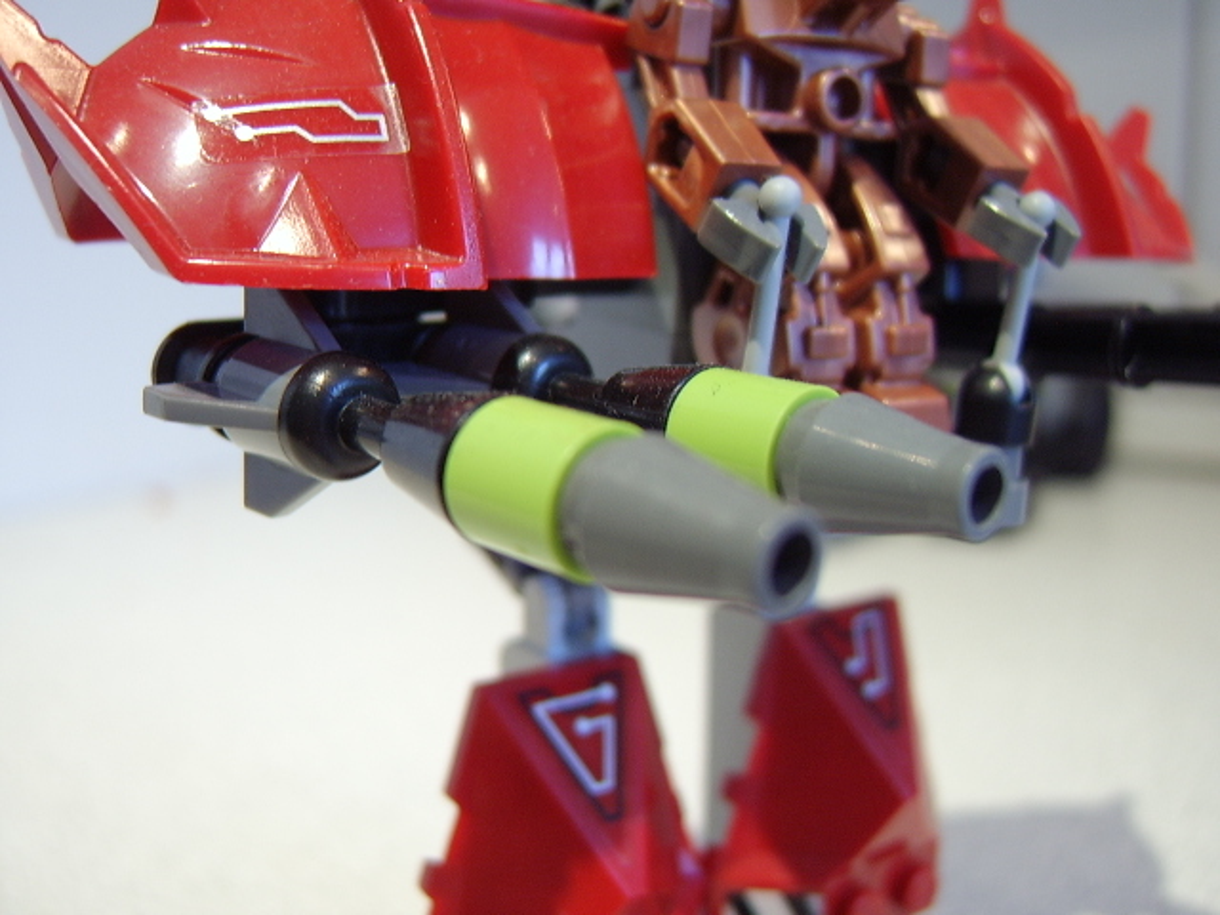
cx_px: 610
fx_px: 1093
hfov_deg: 58.4
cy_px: 458
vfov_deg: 45.4
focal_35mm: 31
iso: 100
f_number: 2.7
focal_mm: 8.13
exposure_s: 1/9
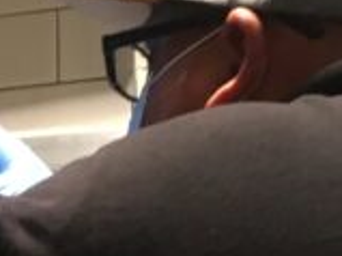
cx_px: -140
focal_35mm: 187
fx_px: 1846
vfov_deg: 7.5
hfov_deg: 10.3
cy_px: 555
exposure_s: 1/30
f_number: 2.2
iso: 160
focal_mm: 4.15
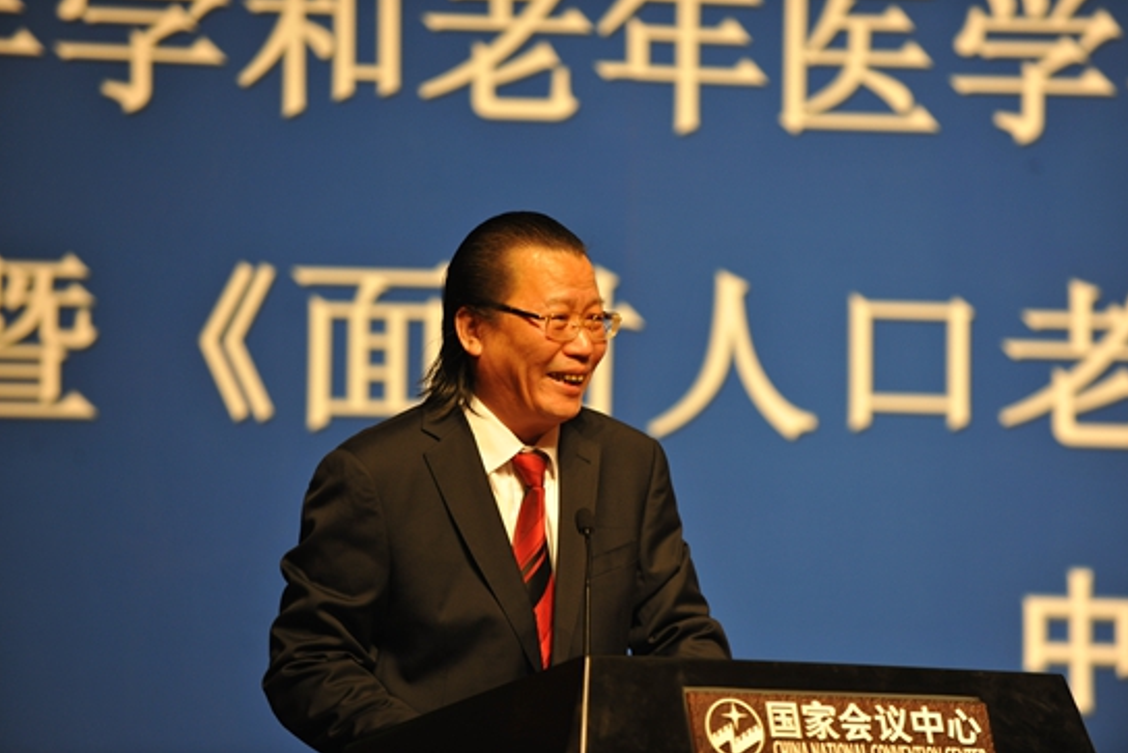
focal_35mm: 192
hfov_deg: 10.7
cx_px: 568
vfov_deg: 7.2
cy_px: 374
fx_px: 6017
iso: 500
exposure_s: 1/13
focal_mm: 190
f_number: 3.5
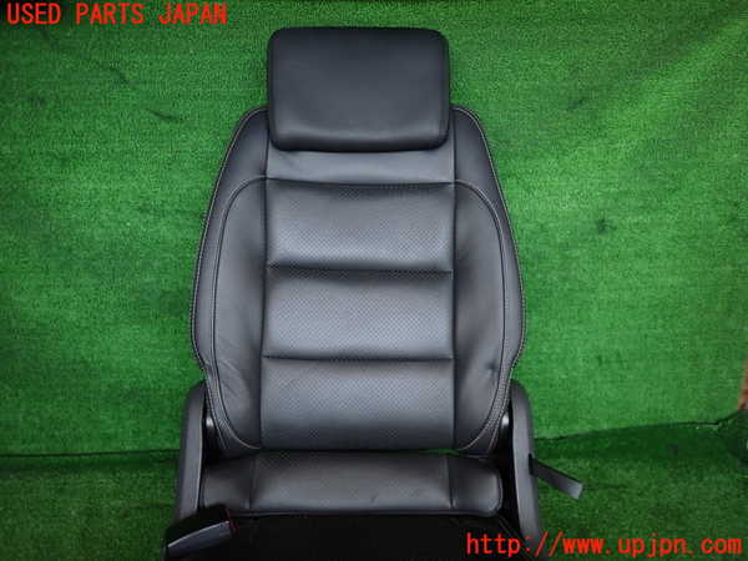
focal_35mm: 25
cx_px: 374
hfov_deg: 69.4
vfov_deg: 54.9
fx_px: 540
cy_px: 280
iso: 125
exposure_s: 1/60
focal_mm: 4.5
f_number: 2
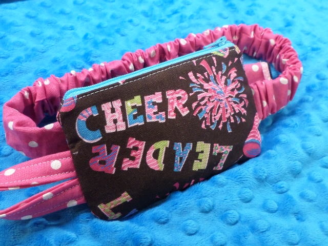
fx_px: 227
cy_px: 123
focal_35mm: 24
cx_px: 164
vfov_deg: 56.8
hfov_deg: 71.6
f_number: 3.1
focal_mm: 4.3
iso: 200
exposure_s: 1/20
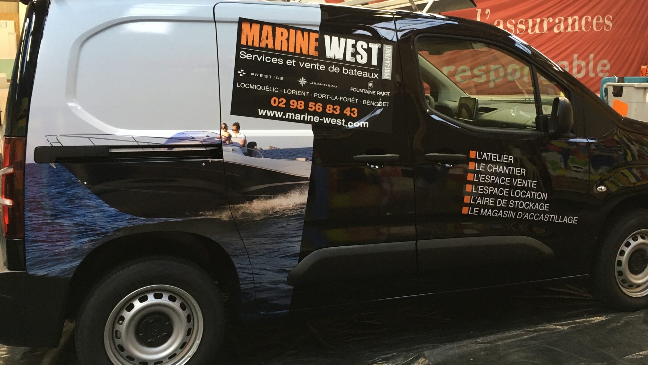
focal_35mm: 38
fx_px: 653
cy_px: 141
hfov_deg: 52.7
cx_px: 354
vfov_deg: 31.1
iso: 125
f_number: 2.2
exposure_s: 1/33
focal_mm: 4.15
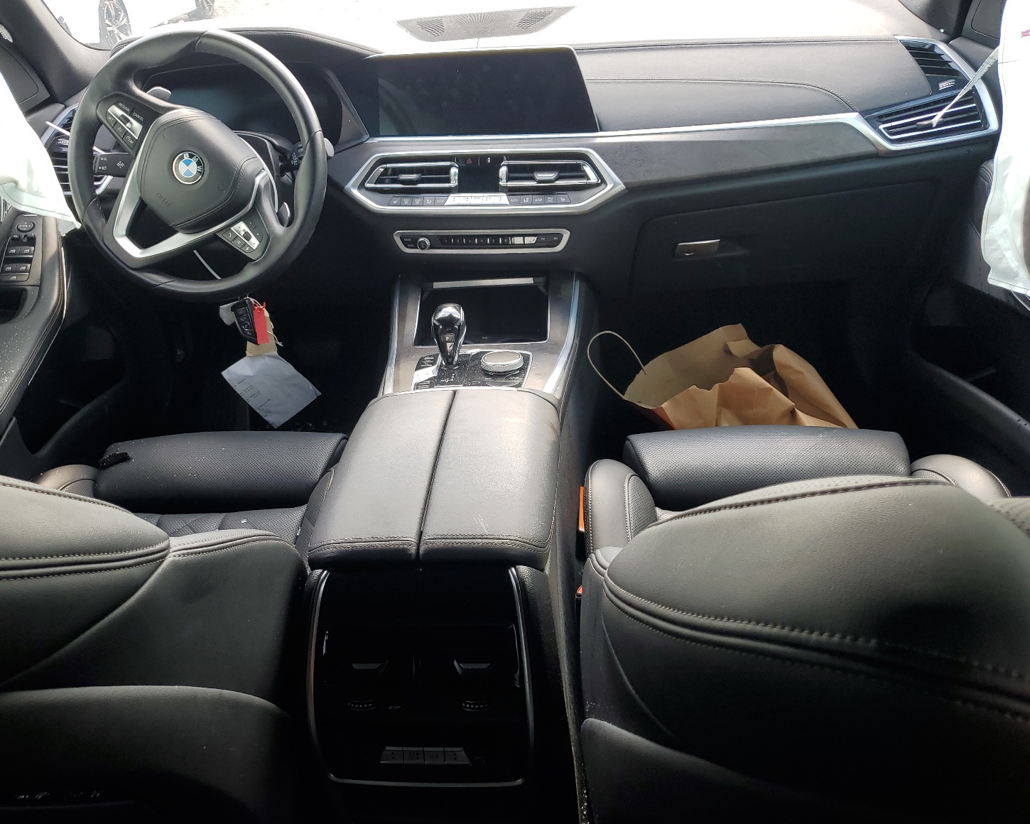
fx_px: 854
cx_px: 471
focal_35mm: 28
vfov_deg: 51.5
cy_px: 422
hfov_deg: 62.1
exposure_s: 1/156
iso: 50
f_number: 1.5
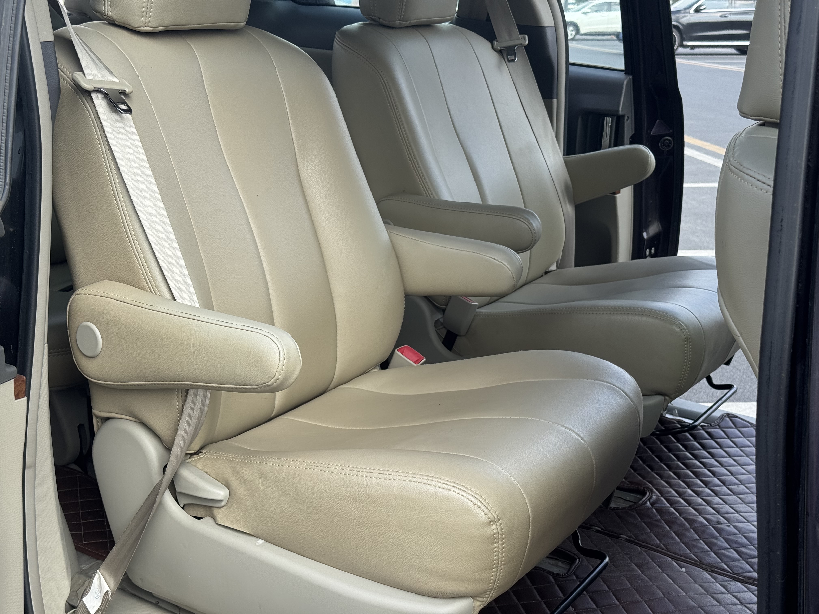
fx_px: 1136
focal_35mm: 48
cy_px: 307
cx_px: 410
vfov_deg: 30.3
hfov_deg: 39.7
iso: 64
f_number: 1.78
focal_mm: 6.76
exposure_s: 1/900
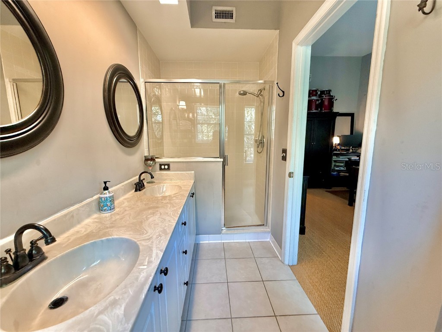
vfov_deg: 85.7
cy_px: 166
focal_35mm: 14
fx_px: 179
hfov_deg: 102.1
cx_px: 221
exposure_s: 1/60
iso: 250
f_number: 2.2
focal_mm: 2.22
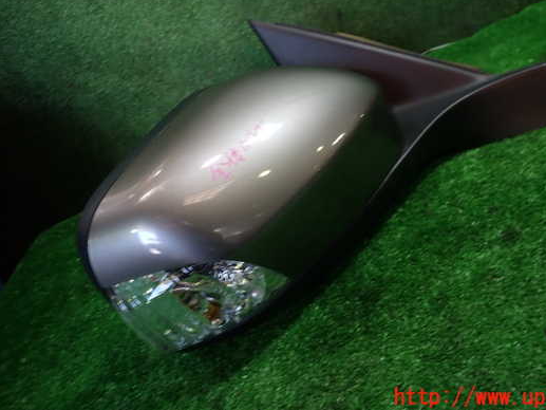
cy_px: 173
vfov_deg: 48.1
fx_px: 458
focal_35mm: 29
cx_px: 316
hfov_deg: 61.3
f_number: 2
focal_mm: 4.5
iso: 160
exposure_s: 1/60
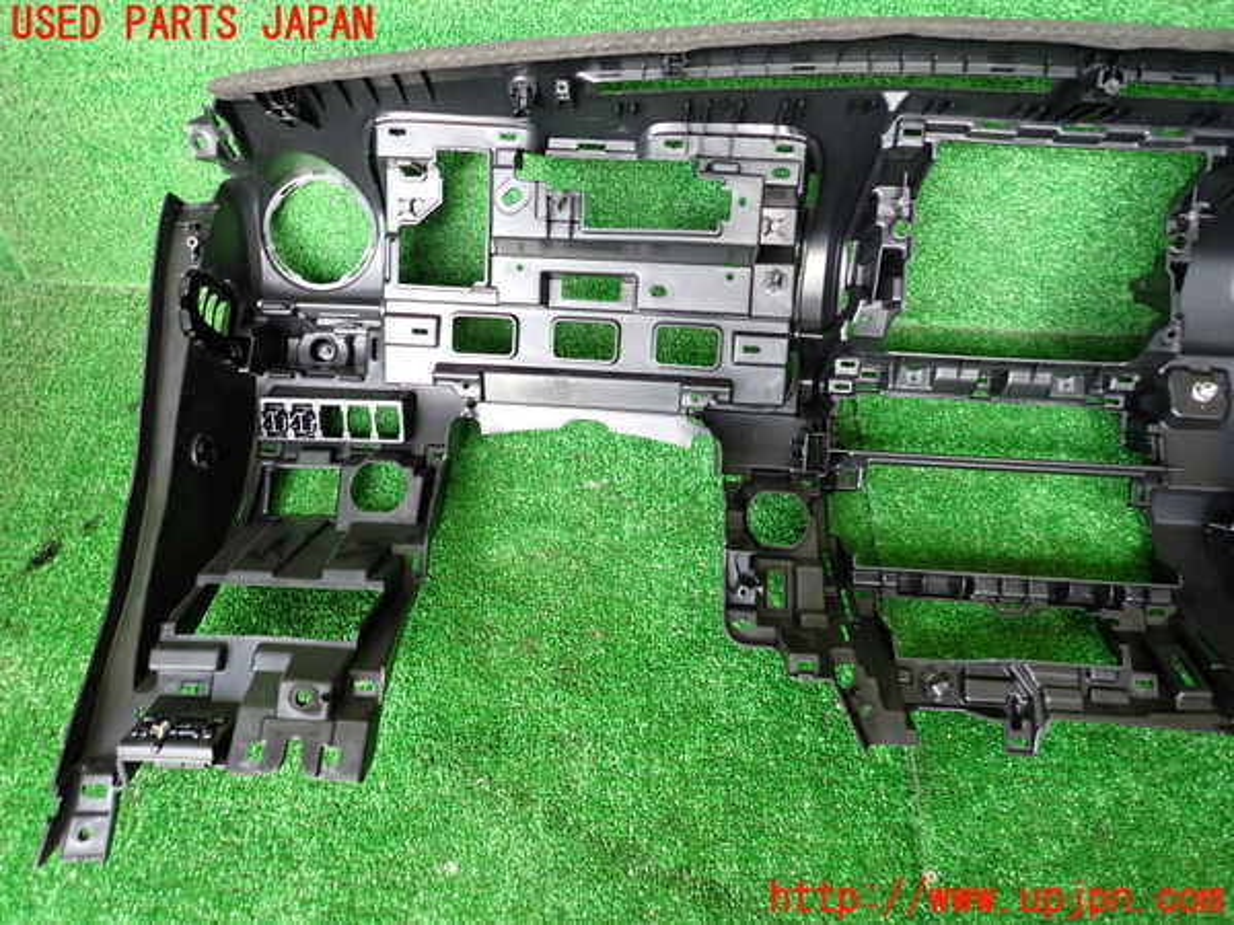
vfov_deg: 54.9
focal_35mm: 25
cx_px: 617
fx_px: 891
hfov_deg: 69.4
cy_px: 462
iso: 250
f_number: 2
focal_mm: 4.5
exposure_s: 1/30
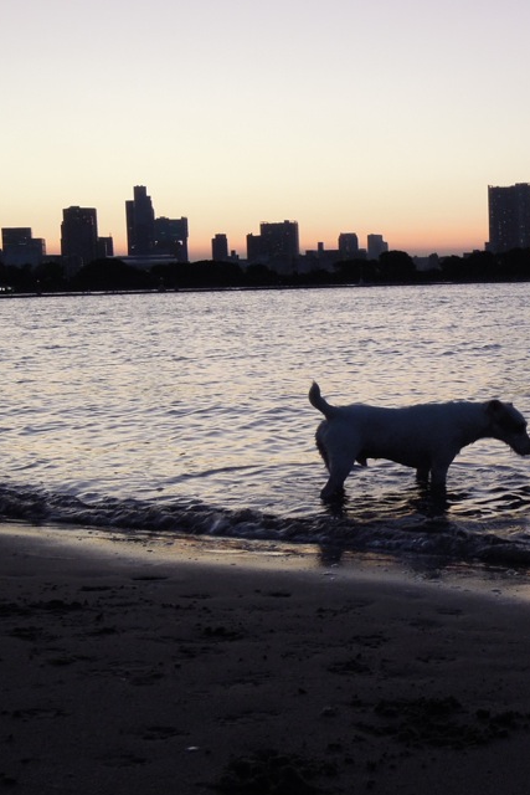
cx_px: 513
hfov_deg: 20.4
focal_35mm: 65
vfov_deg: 30.9
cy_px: 425
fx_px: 1435
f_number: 3.3
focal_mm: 7.2
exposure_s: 1/50
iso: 200
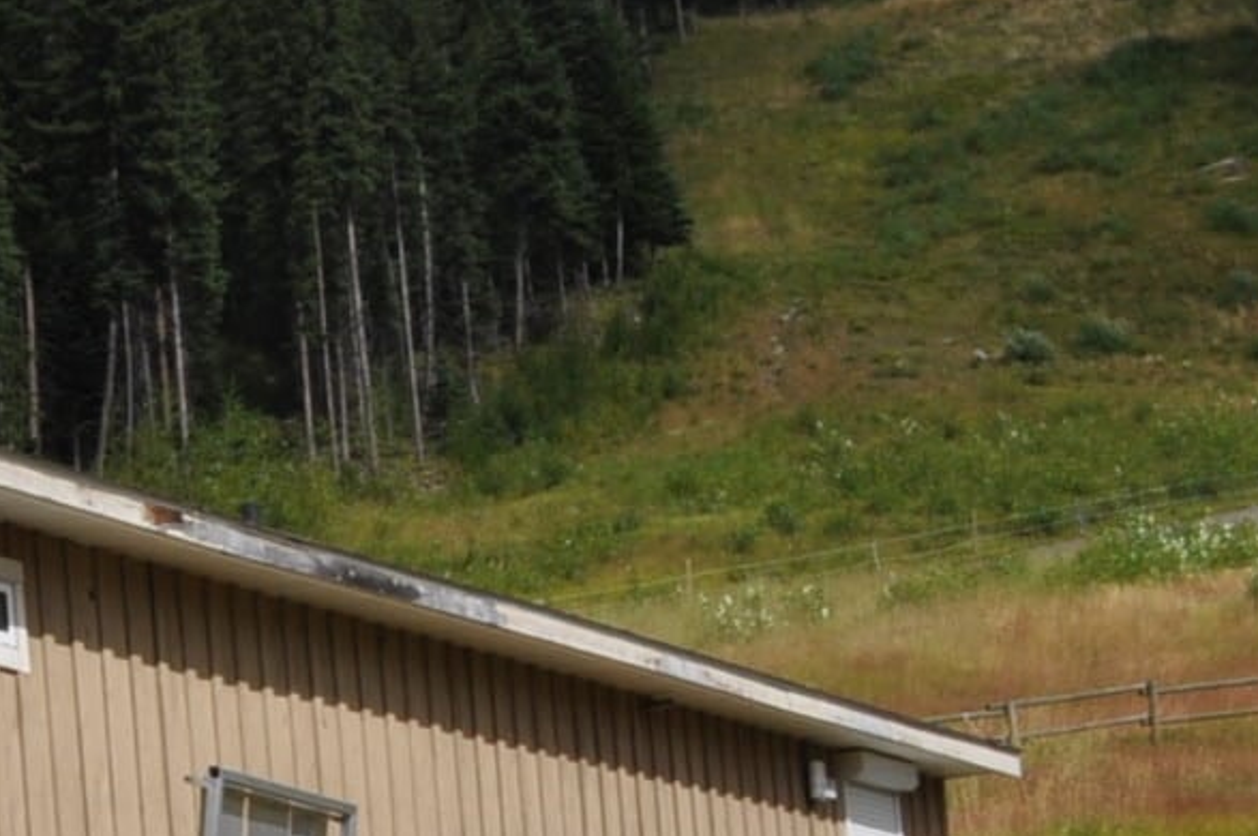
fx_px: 5026
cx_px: -1354
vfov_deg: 9.5
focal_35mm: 144
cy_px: 579
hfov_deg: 12.4
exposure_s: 1/500
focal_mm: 22
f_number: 11
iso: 200
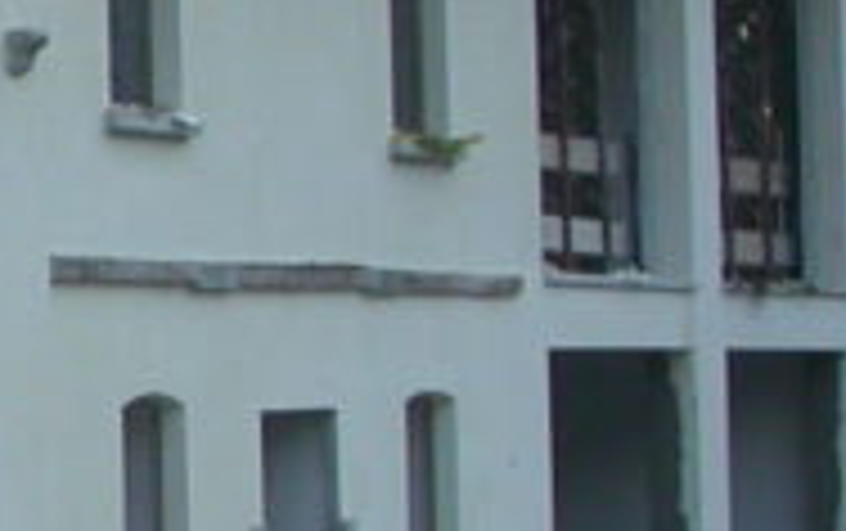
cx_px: -981
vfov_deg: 6.0
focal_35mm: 219
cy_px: 252
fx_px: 5055
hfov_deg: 8.9
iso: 100
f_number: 4.7
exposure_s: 1/126
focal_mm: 7.85
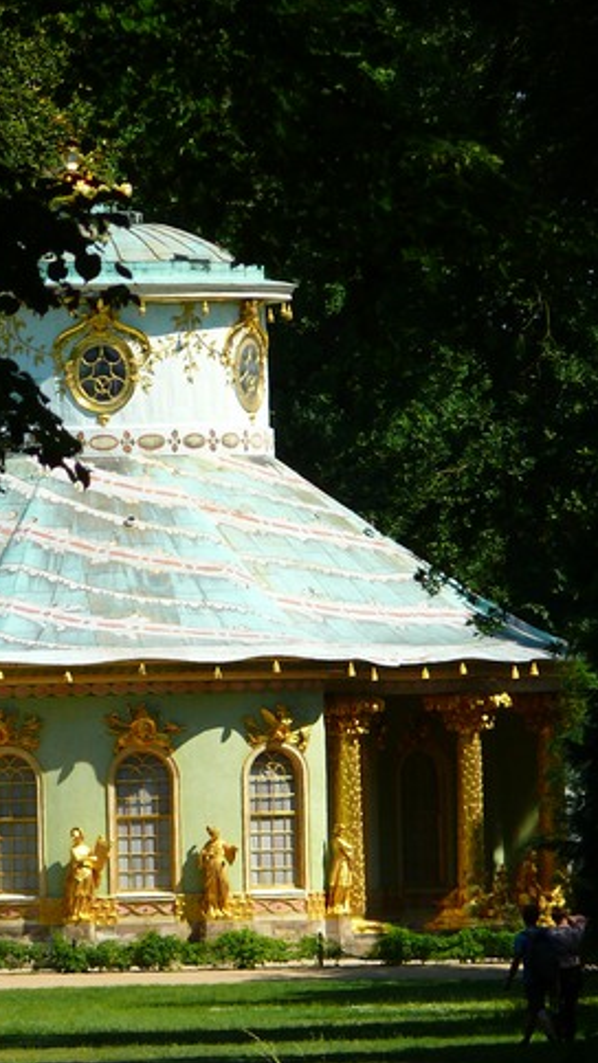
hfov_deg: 2.4
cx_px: 59
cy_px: 703
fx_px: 14048
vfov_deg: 4.3
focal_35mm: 498
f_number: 4
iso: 100
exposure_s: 1/250
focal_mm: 62.5
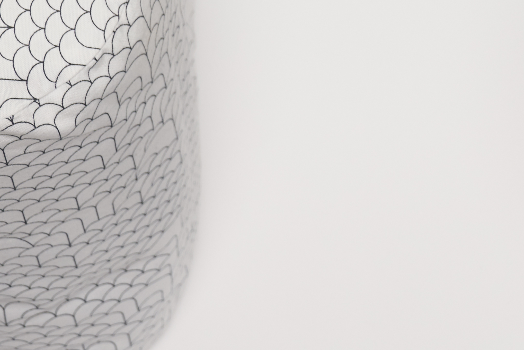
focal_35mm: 138
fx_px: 2009
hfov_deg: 14.8
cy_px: -44
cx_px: 430
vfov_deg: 9.8
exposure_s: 1/160
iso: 100
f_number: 7.1
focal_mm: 36
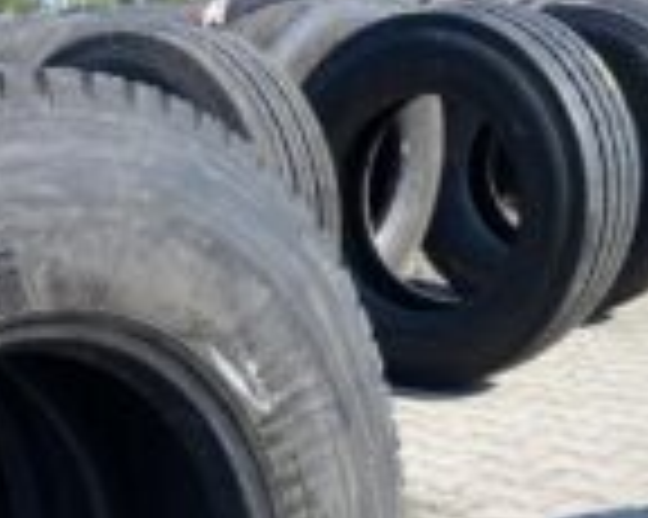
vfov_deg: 18.7
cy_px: 678
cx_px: -144
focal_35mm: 76
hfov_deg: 22.9
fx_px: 1457
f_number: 1.8
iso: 32
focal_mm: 4.25
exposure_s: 1/1218
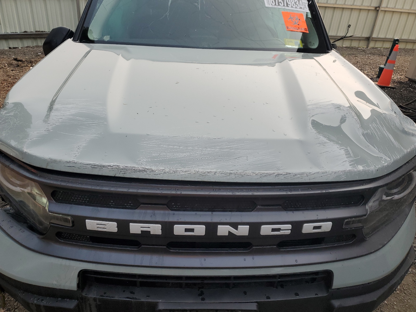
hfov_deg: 67.3
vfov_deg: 53.1
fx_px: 312
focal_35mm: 26
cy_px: 156
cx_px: 208
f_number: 1.5
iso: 50
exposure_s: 1/1667
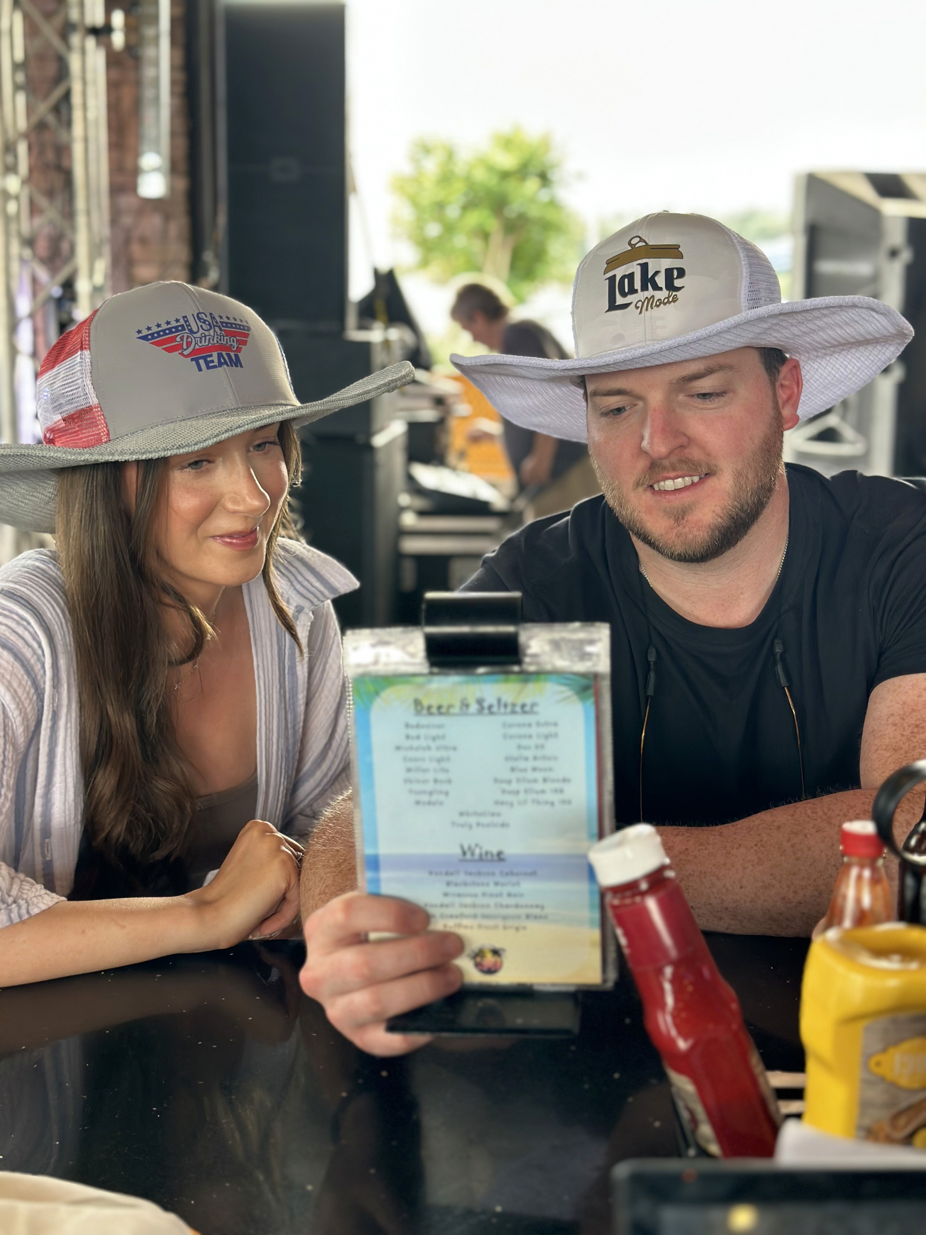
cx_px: 463
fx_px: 1712
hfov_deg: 30.3
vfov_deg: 39.7
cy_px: 618
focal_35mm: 48
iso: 125
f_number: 1.78
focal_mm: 6.86
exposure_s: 1/77
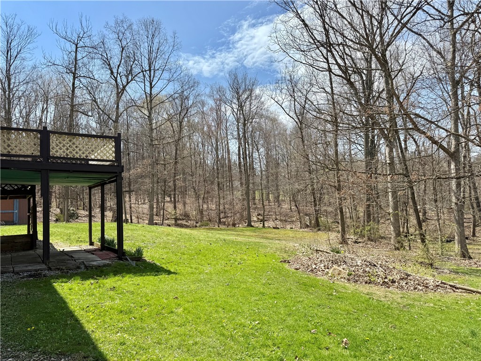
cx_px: 240
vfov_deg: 56.8
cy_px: 180
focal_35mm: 24
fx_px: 333
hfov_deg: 71.6
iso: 80
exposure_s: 1/4167
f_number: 1.78
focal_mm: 6.76
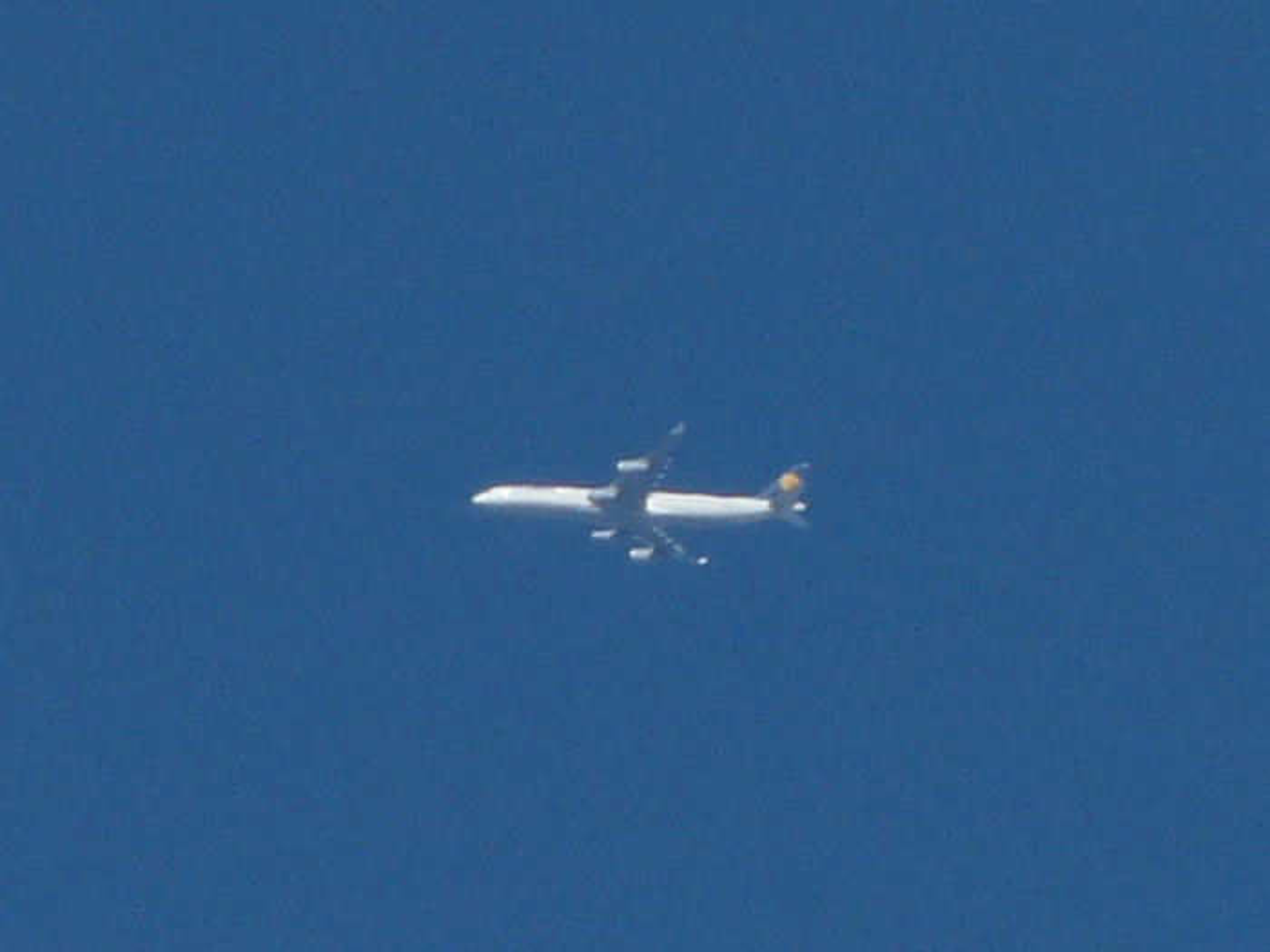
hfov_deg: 3.9
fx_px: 18491
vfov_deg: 3.0
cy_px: 476
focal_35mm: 504
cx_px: 635
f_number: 7.1
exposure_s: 1/500
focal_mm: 82.8
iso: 100
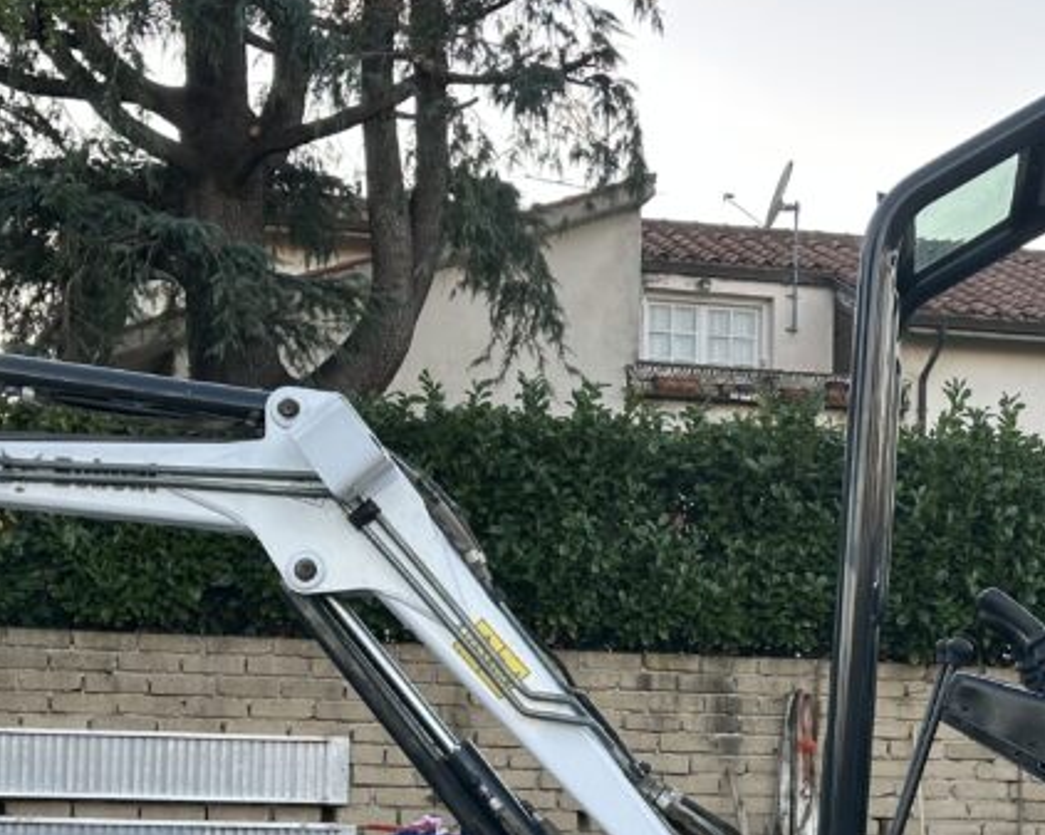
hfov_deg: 19.1
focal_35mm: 100
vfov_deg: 15.3
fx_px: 3091
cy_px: 685
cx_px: 743
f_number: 1.78
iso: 50
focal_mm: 6.86
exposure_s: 1/182
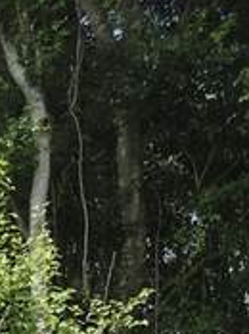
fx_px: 1221
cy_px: 716
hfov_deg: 11.0
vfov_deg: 13.0
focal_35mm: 127
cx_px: -163
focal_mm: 5.4
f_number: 1.8
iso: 80
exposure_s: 1/2558
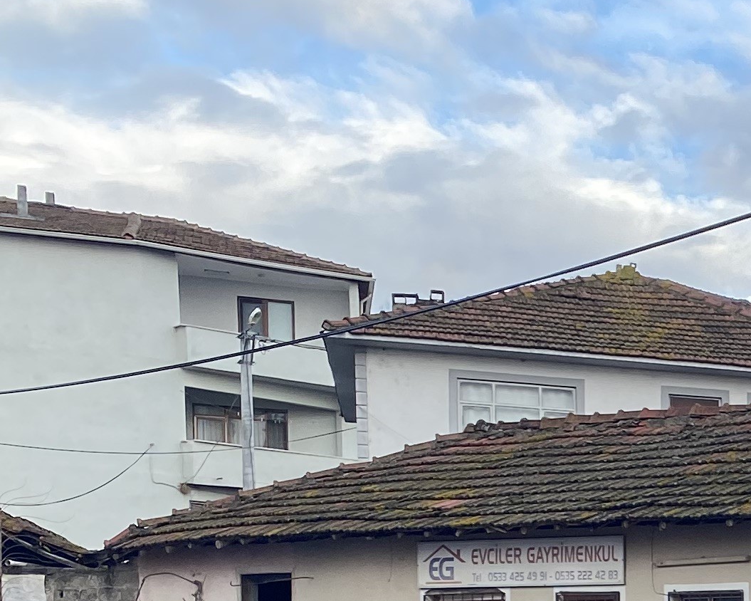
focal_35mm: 97
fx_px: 2156
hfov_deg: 17.1
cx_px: 1253
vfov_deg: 14.3
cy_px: 1015
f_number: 1.8
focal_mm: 4.25
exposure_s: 1/588
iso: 32
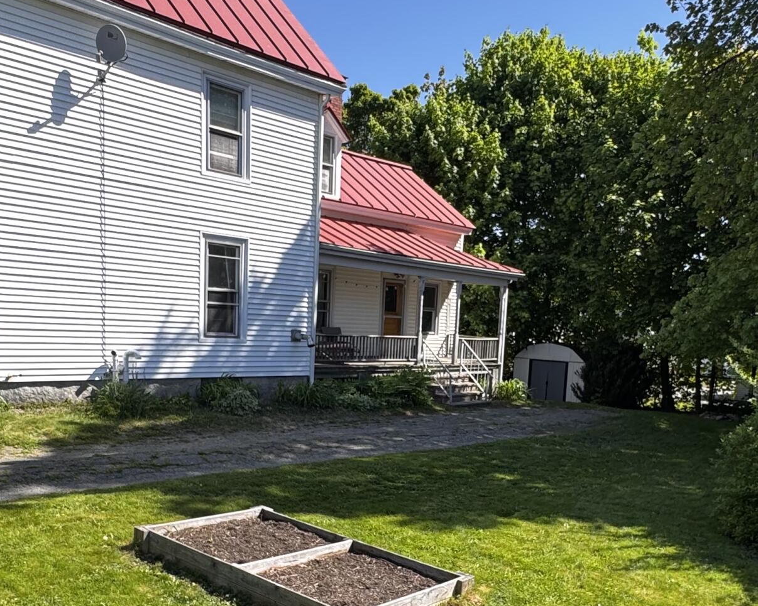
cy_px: 449
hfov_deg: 52.6
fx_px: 763
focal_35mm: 34
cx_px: 434
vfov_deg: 42.1
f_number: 2.2
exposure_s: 1/253
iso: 40
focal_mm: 2.22
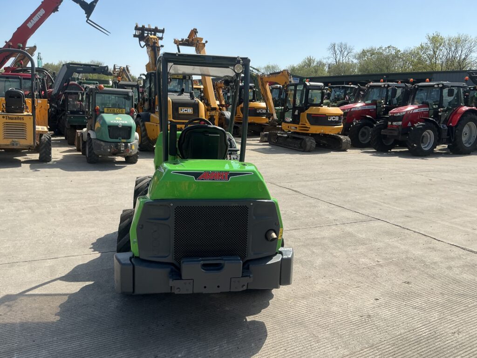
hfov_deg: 63.4
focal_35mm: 28
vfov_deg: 49.7
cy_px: 179
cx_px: 238
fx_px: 386
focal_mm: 3
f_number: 1.8
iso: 25
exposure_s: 1/1730
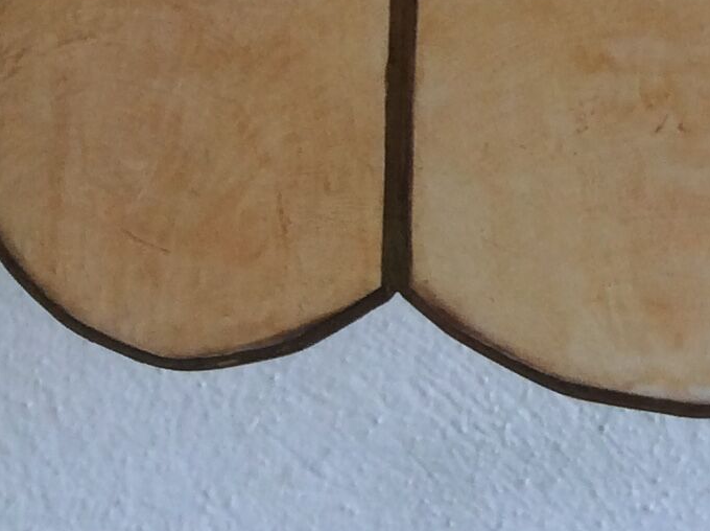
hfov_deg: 15.4
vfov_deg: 11.3
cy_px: -421
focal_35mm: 122
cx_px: 933
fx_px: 2499
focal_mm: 3.3
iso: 40
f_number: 2.4
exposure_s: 1/25
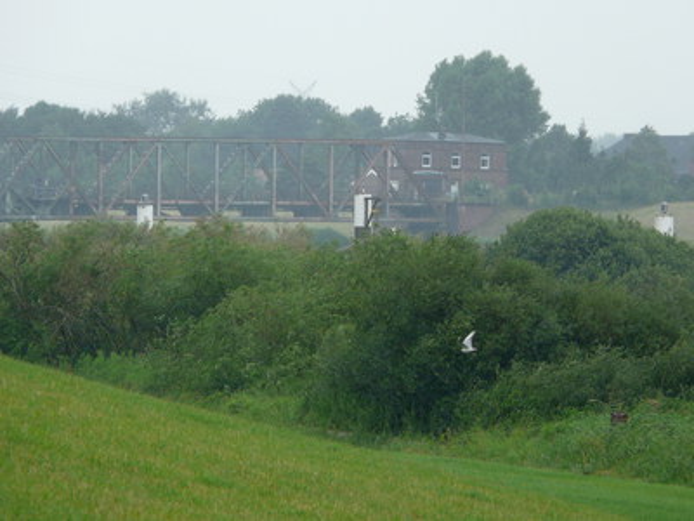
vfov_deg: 4.2
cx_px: 347
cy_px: 260
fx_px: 7017
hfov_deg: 5.7
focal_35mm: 350
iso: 100
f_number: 4
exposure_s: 1/160
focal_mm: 57.4
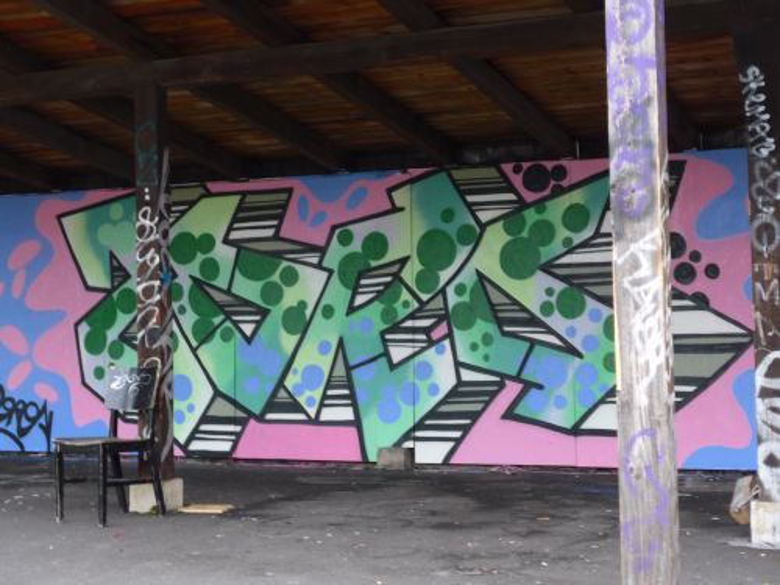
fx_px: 1397
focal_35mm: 62
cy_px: 292
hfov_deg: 31.2
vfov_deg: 23.7
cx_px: 390
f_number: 3.7
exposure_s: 1/13
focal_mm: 12.7
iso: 400
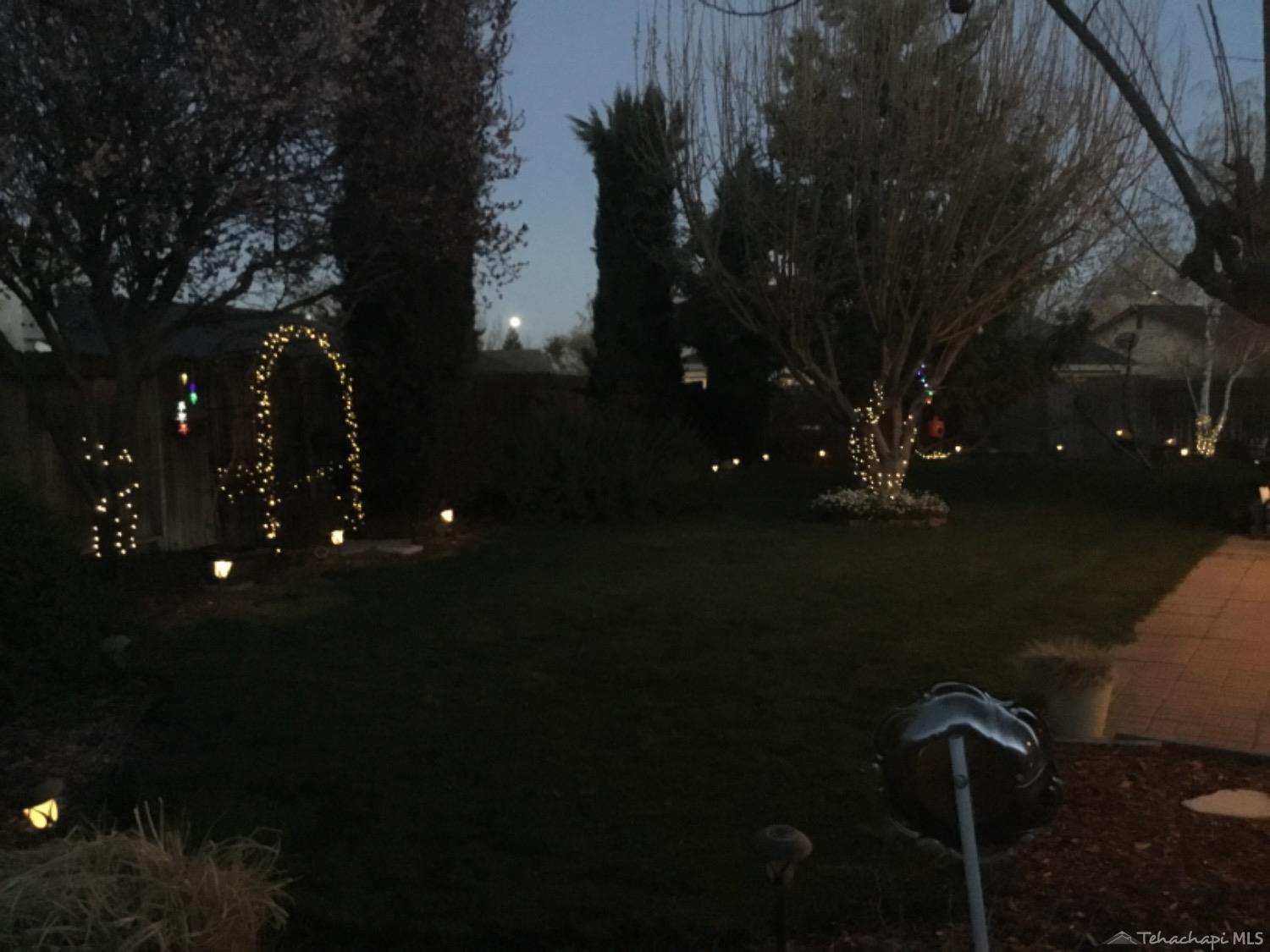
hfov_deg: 58.4
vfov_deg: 45.4
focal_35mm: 31
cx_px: 635
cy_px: 476
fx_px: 1137
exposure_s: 1/15
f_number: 2.4
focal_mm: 3.3
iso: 800
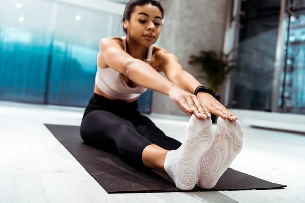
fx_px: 322
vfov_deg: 35.1
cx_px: 152
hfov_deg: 50.7
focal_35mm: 38
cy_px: 102
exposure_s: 1/200
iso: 250
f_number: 3.5
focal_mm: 38
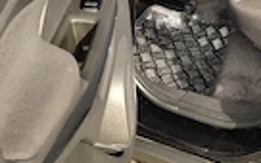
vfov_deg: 14.2
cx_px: 234
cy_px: -104
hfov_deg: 24.0
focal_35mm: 84
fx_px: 598
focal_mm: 4.75
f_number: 1.65
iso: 100
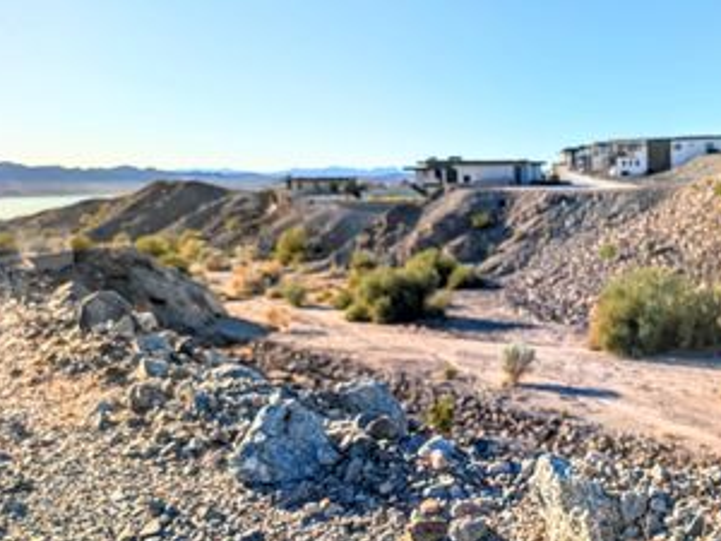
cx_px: 584
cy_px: 334
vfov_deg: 35.8
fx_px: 833
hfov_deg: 44.4
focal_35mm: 40
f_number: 1.68
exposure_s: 1/835
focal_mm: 6.9
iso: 24
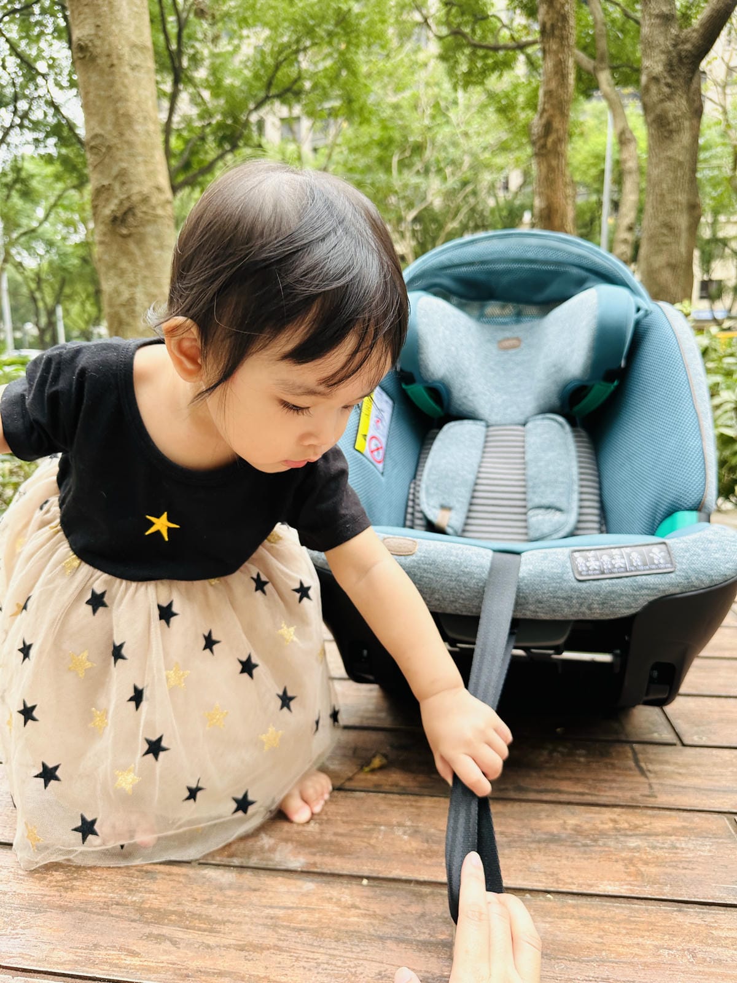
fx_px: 681
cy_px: 492
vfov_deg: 71.6
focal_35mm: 24
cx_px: 368
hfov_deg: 56.8
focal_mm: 6.86
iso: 80
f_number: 1.78
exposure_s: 1/121
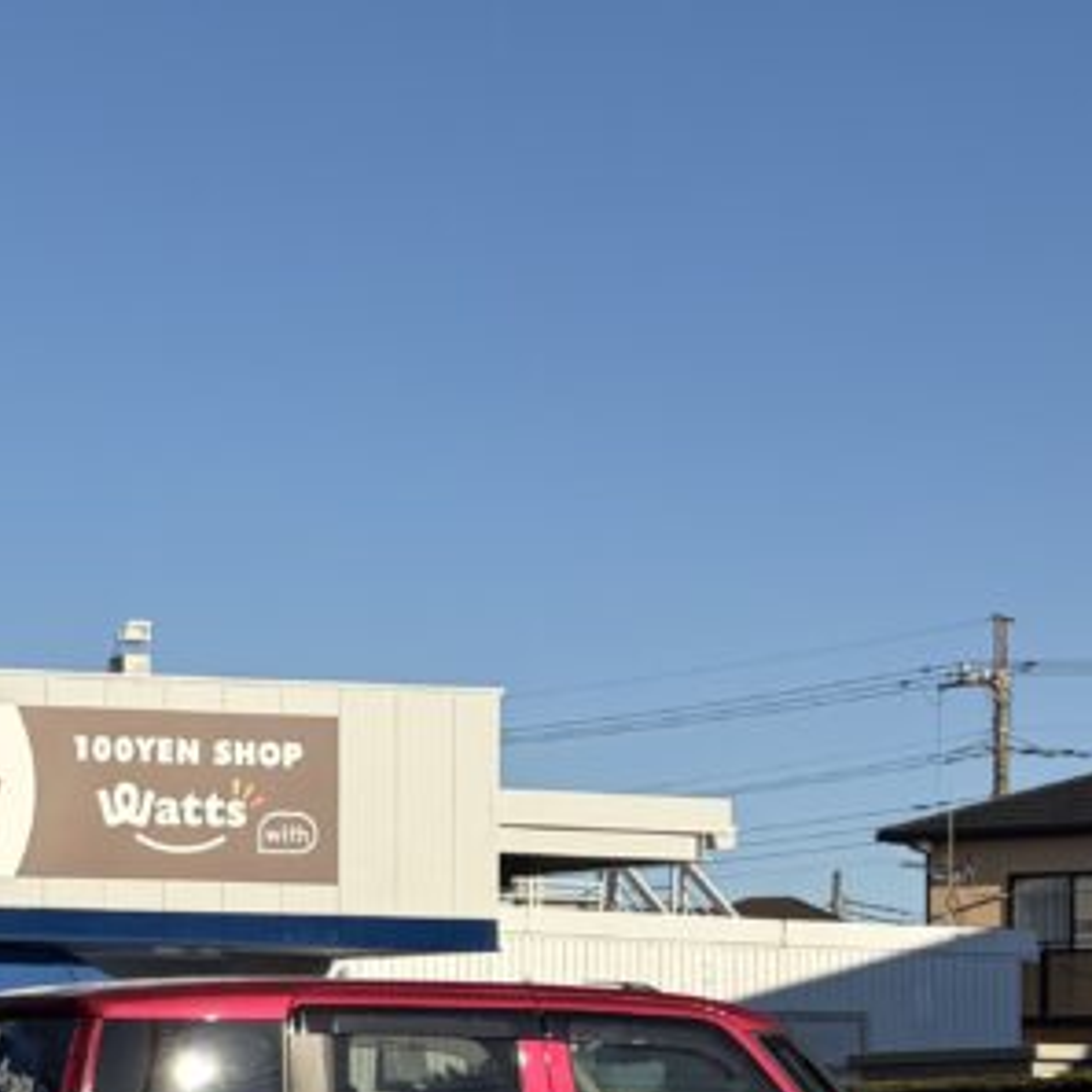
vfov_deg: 17.3
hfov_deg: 14.6
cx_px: -1074
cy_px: 1029
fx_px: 3533
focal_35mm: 99
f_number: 1.6
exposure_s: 1/4329
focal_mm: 5.96
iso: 50
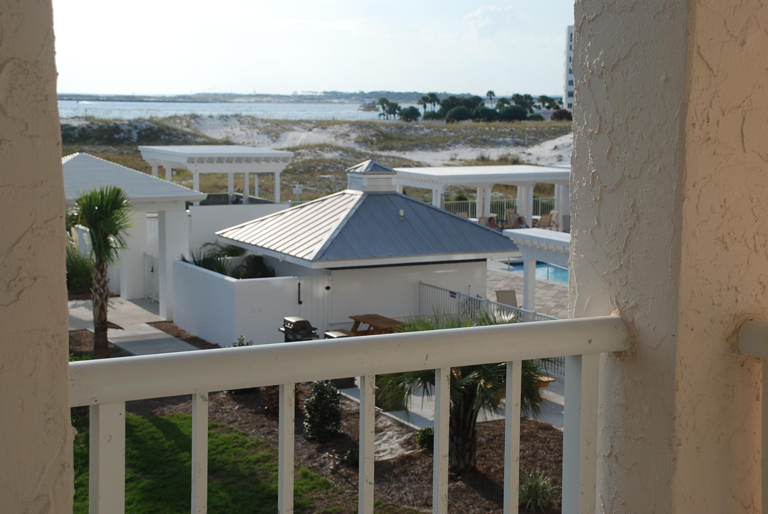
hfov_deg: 33.4
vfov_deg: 22.7
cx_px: 384
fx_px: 1282
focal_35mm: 60
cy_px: 257
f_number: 8
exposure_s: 1/250
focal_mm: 40
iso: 100
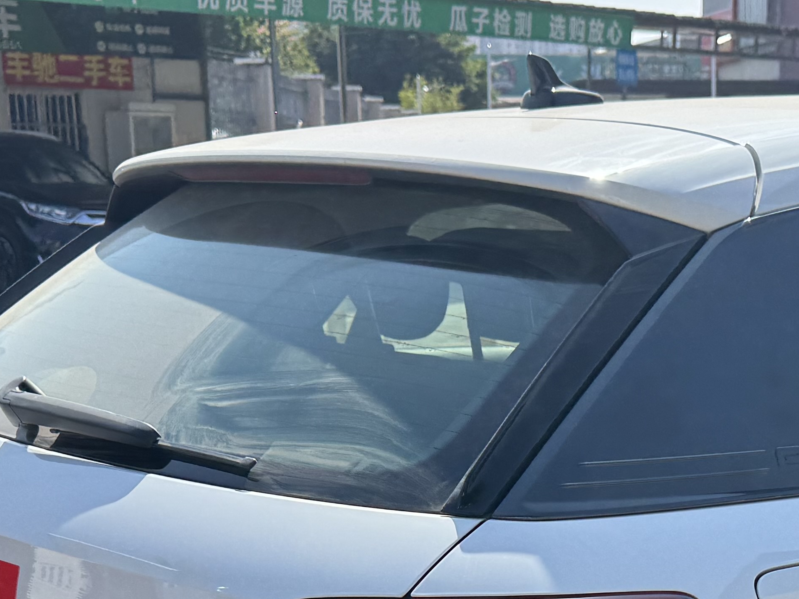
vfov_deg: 19.0
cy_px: 764
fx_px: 1662
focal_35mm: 72
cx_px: 609
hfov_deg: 26.6
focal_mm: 6.76
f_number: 1.78
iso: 80
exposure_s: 1/2833
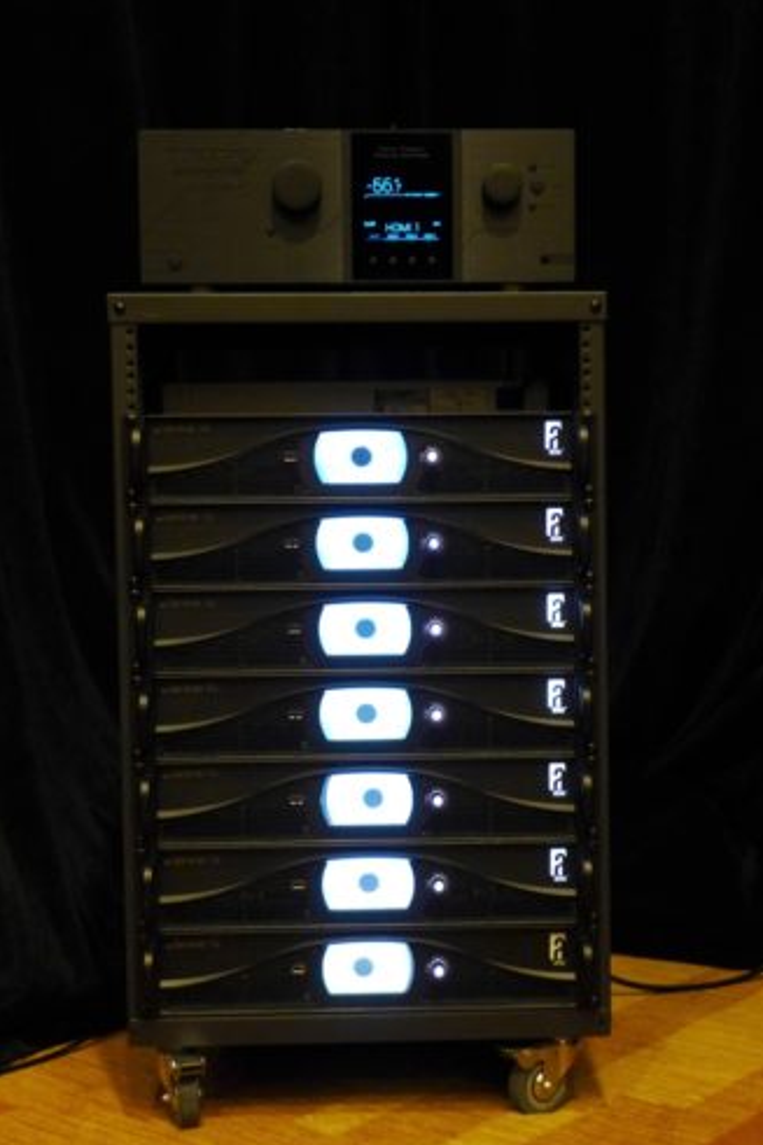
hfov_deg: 24.2
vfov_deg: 35.7
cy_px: 578
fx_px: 1781
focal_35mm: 56
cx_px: 384
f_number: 1.9
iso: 800
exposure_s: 1/50
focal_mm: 10.8
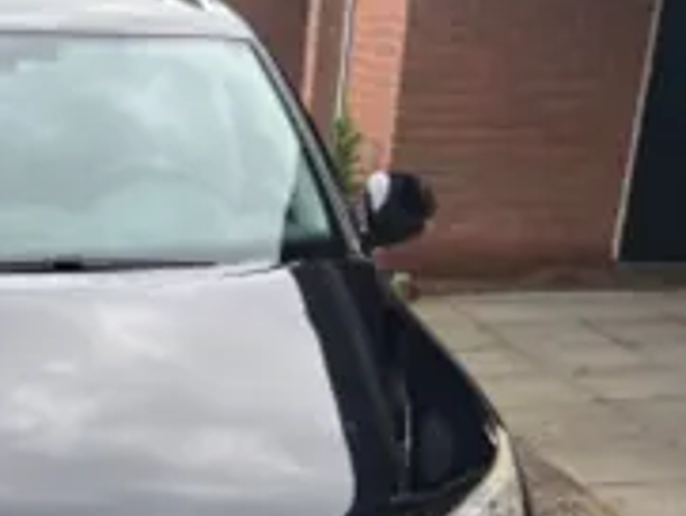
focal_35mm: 69
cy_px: 497
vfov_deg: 20.7
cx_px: 42
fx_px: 1368
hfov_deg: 27.0
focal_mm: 5.7
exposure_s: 1/110
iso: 125
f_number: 1.5
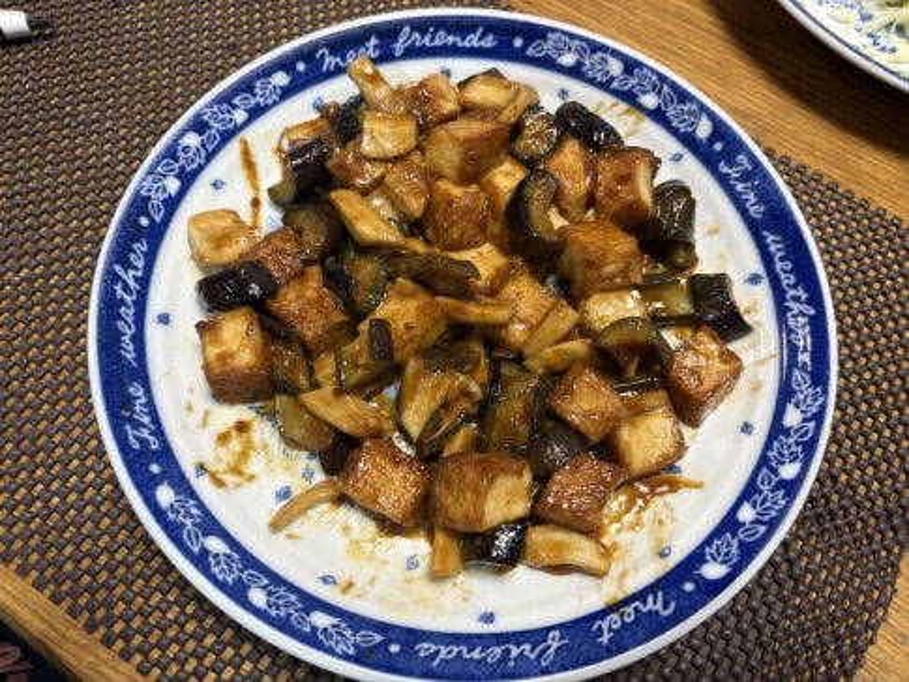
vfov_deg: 53.1
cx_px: 454
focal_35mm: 26
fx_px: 683
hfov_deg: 67.3
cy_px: 341
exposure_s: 1/60
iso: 125
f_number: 1.6
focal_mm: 5.96
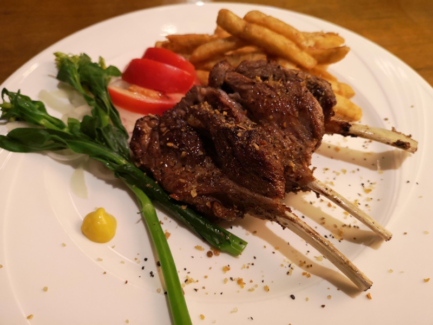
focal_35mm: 27
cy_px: 162
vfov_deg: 51.4
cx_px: 216
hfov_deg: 65.3
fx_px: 338
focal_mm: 3.95
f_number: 1.8
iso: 500
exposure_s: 1/20
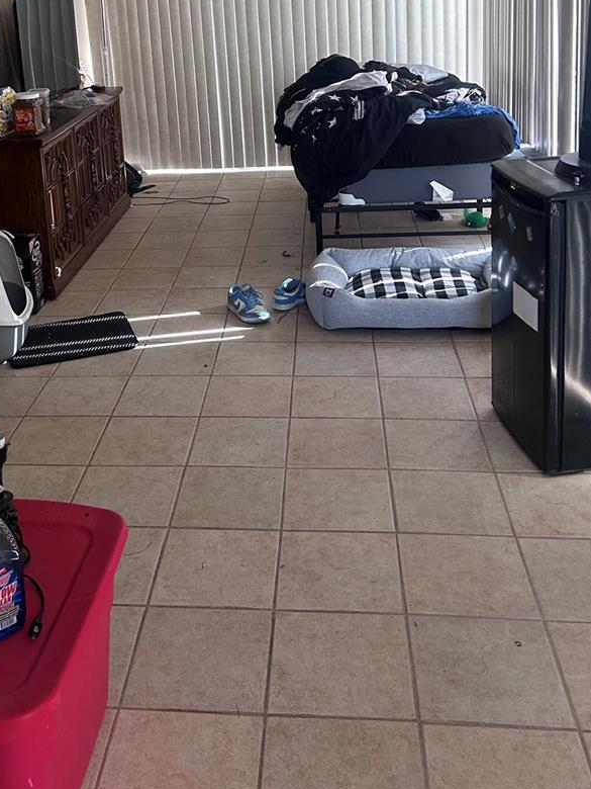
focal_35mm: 40
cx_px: 236
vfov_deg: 45.1
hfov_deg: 35.8
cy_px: 194
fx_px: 911
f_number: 1.5
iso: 160
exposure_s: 1/60
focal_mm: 5.7
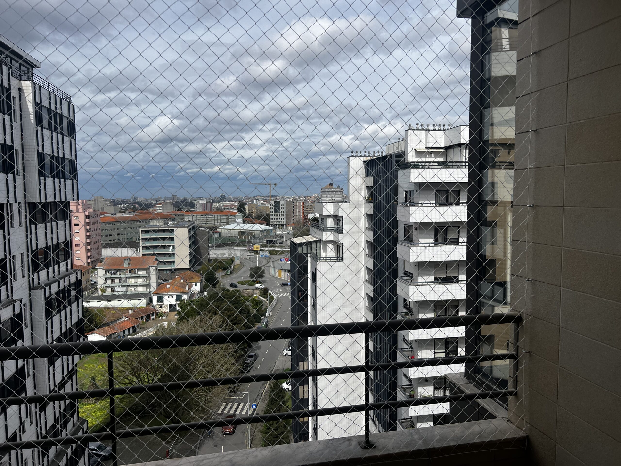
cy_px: 233
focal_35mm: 26
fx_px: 466
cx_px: 310
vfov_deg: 53.1
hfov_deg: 67.3
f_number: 1.5
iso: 50
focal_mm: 5.7
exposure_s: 1/6211
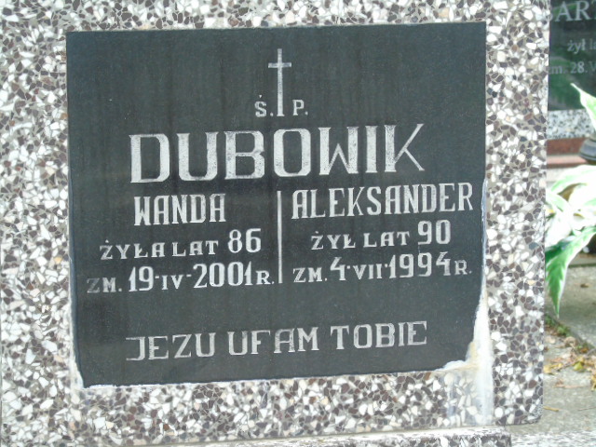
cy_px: 224
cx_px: 298
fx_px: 2789
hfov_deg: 12.2
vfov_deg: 9.2
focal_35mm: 162
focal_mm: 29
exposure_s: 1/125
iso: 250
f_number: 4.9
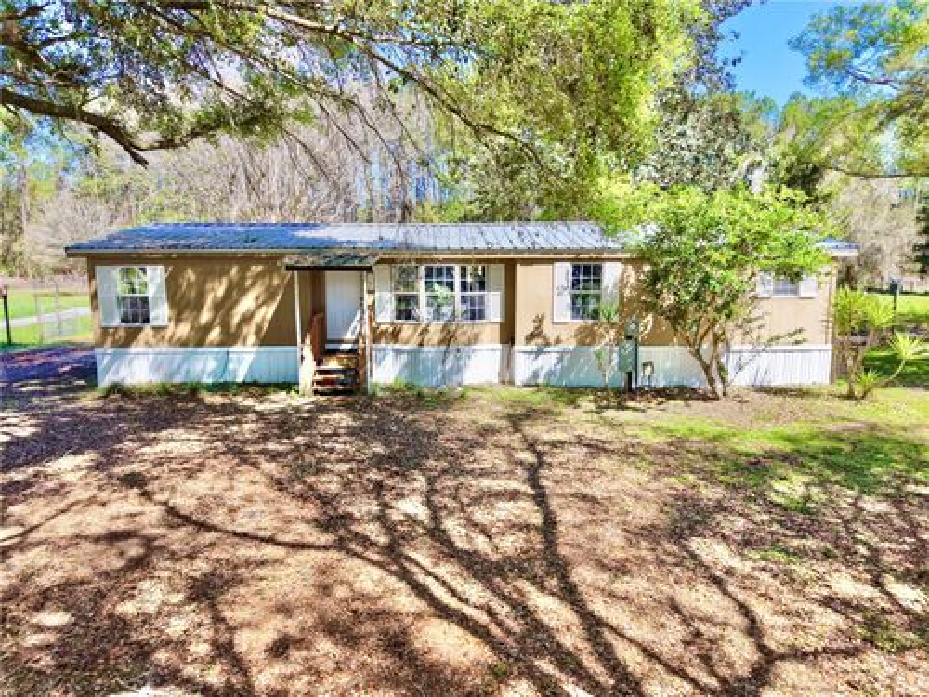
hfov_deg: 71.6
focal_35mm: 24
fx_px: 644
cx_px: 464
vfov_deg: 56.8
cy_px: 348
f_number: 1.8
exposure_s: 1/2000
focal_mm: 8.67
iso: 290
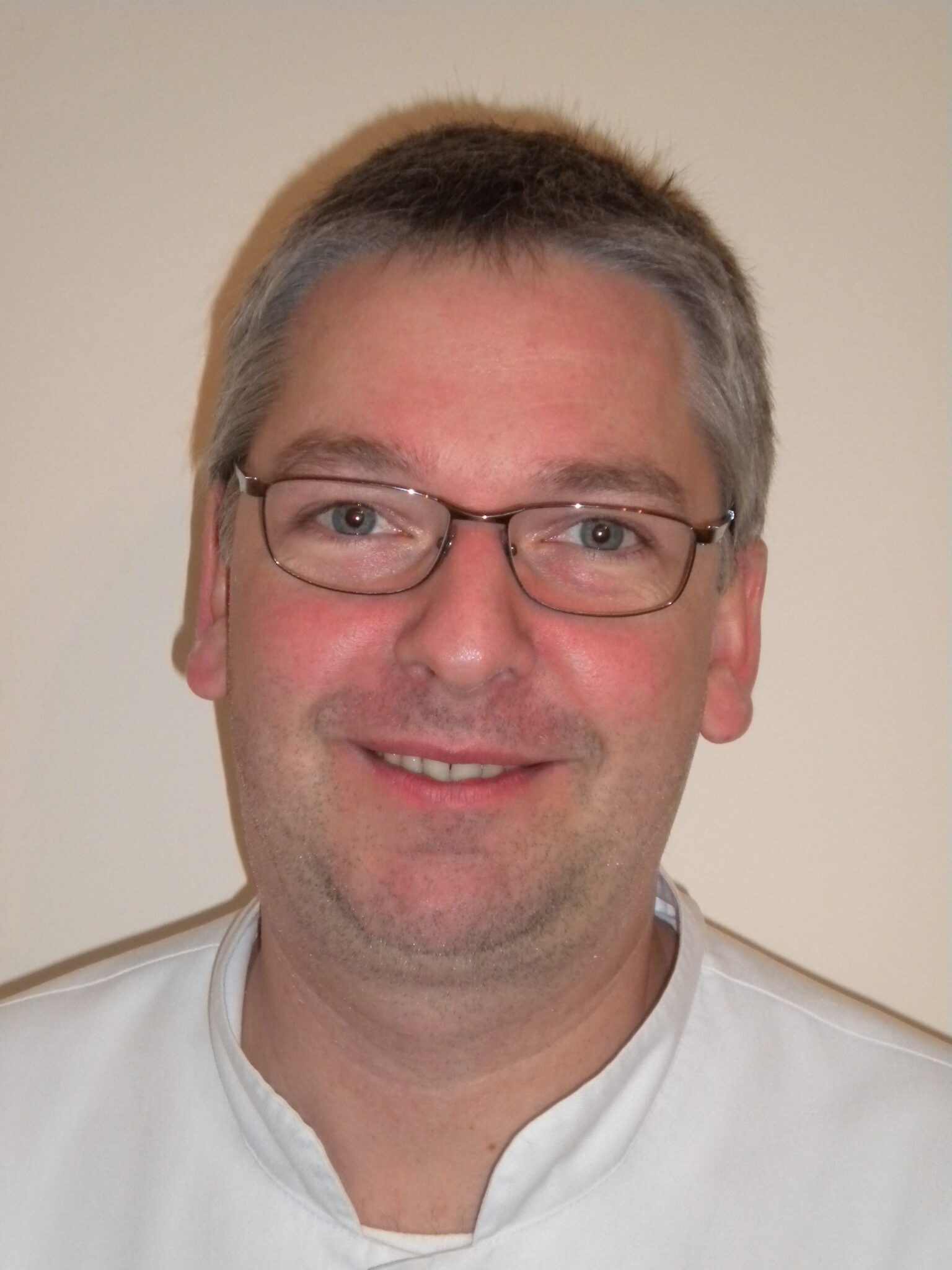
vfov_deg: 28.6
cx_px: 476
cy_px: 635
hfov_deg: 21.6
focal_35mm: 68
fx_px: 2493
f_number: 4.6
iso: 400
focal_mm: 12.3
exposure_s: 1/60
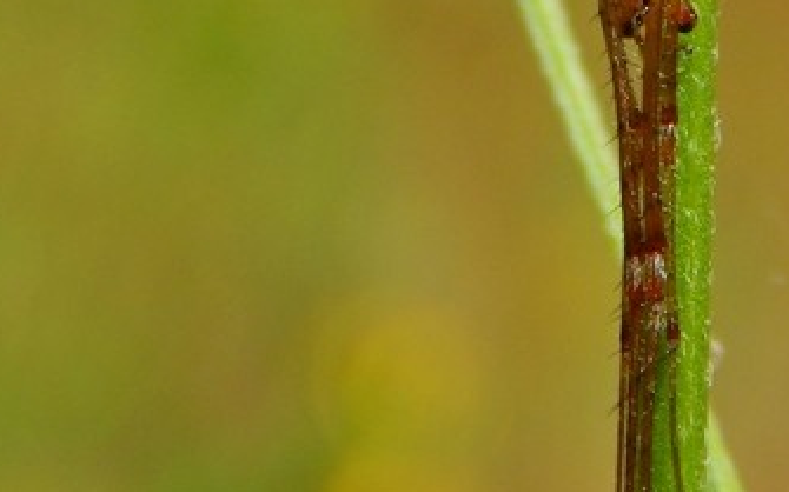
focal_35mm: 334
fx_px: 7178
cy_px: -184
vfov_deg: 3.9
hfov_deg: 6.3
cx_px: 586
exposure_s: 1/640
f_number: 4.8
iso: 125
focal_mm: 23.4
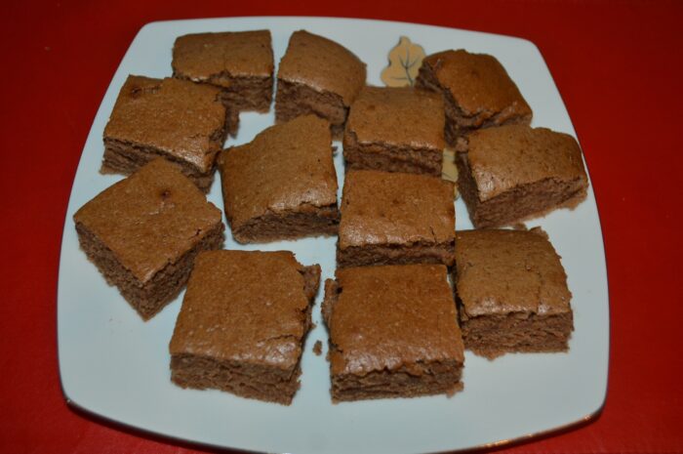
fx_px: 739
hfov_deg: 49.6
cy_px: 227
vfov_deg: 34.1
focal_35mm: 39
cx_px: 342
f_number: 4.2
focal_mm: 26
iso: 400
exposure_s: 1/60
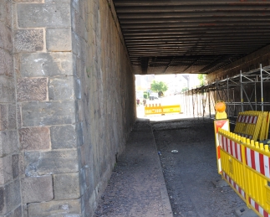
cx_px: 243
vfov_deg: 32.1
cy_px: 97
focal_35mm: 47
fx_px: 376
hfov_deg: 37.0
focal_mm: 18
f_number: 5.6
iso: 400
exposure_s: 1/125
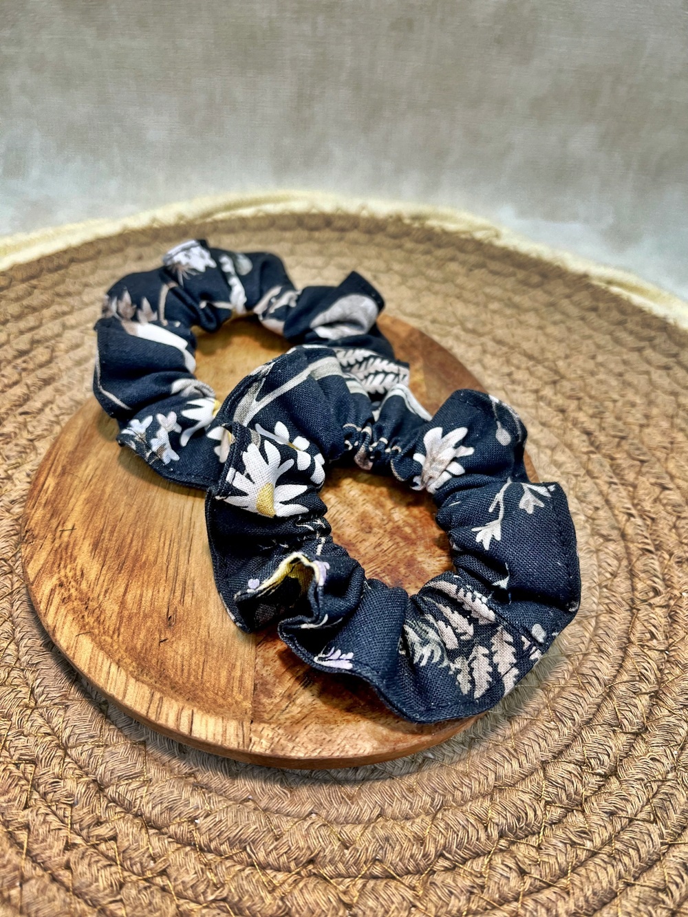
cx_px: 344
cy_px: 458
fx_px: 689
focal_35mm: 26
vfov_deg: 67.3
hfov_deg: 53.1
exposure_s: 1/121
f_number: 1.6
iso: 64
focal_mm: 5.1
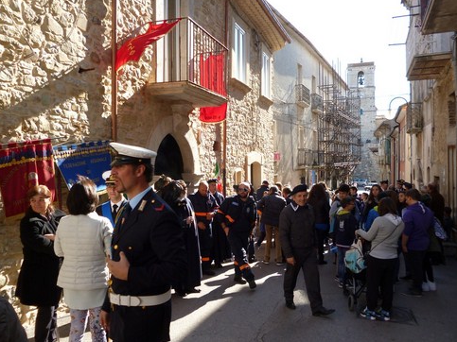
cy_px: 167
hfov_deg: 61.7
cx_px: 227
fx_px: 383
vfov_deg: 48.2
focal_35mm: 29
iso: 100
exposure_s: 1/250
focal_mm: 5
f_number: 3.1
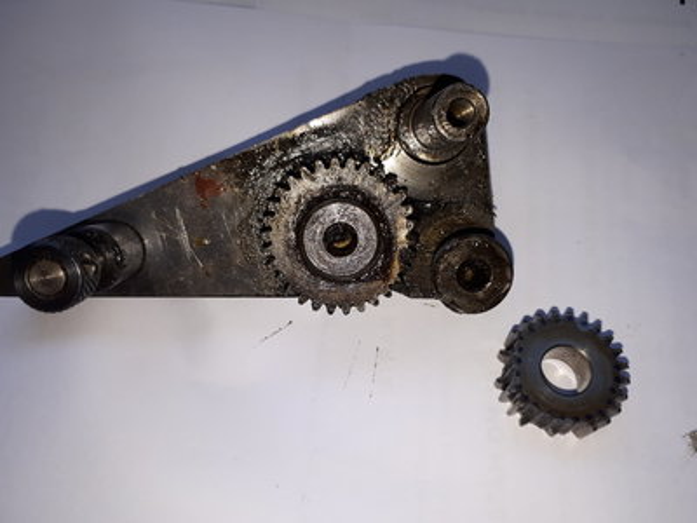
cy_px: 262
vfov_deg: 51.4
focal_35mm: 27
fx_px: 544
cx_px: 348
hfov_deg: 65.3
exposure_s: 1/447
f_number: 1.9
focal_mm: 3.6
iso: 40
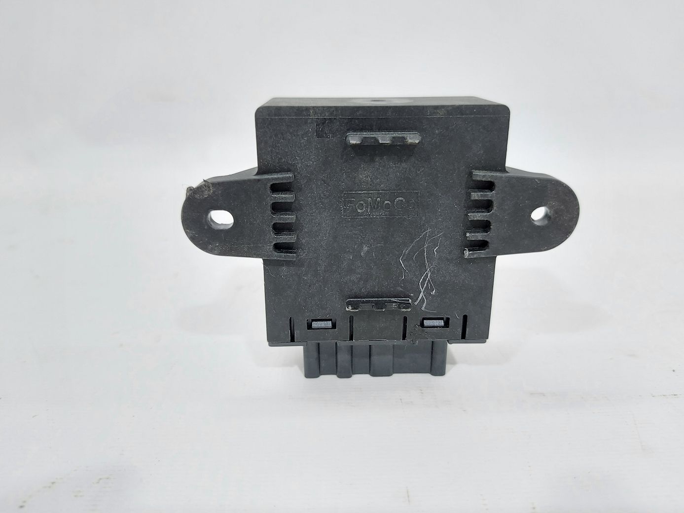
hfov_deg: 71.6
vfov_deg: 56.8
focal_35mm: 24
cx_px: 342
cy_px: 256
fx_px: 474
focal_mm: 5.23
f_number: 1.8
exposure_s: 1/50
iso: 125
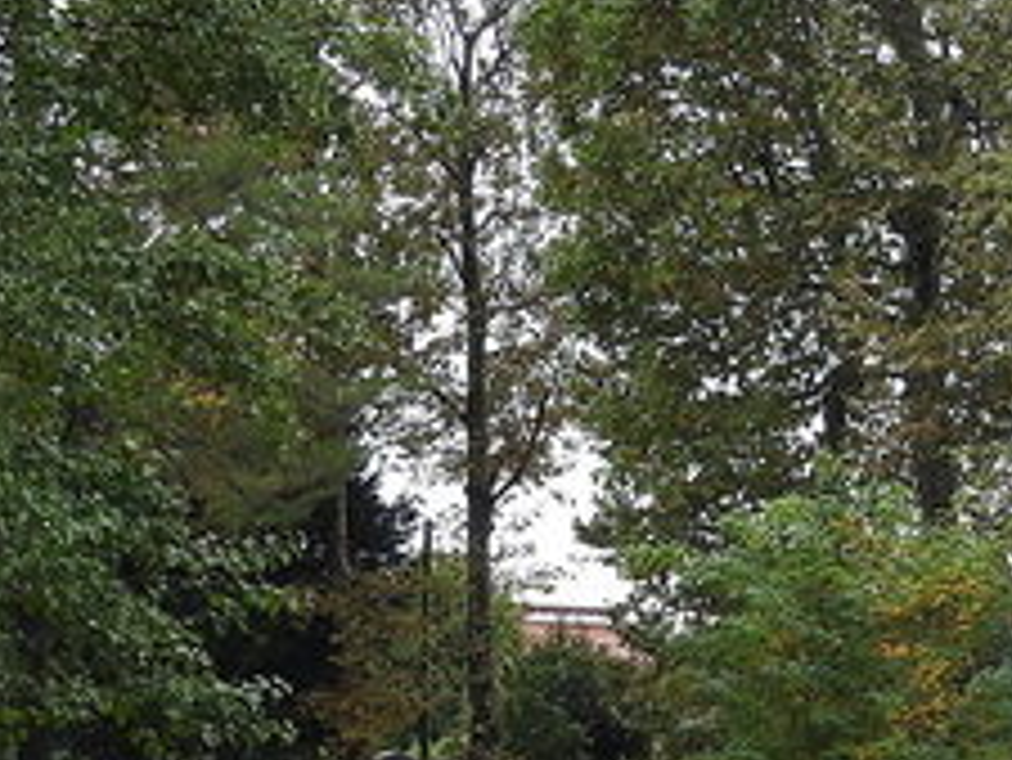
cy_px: 454
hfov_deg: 12.3
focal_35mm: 160
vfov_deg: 9.3
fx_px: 4680
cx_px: 585
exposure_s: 1/40
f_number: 4.2
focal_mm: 10.7
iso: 100
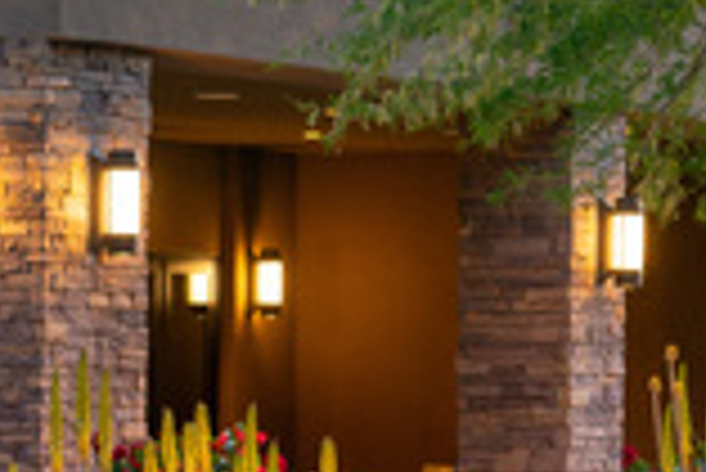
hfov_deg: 7.7
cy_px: 418
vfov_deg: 5.2
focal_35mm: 267
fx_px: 5241
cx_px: 144
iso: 400
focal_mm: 70
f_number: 5.6
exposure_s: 1/20
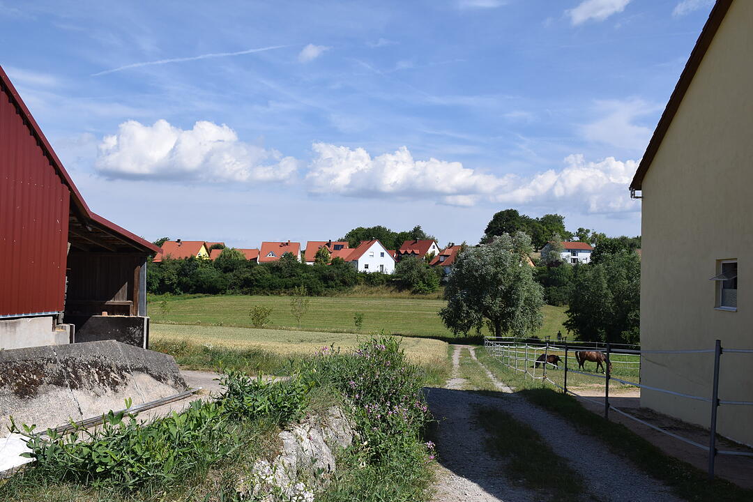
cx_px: 376
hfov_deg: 57.2
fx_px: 690
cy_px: 251
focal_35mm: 33
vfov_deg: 40.0
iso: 400
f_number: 13
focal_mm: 22
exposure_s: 1/640
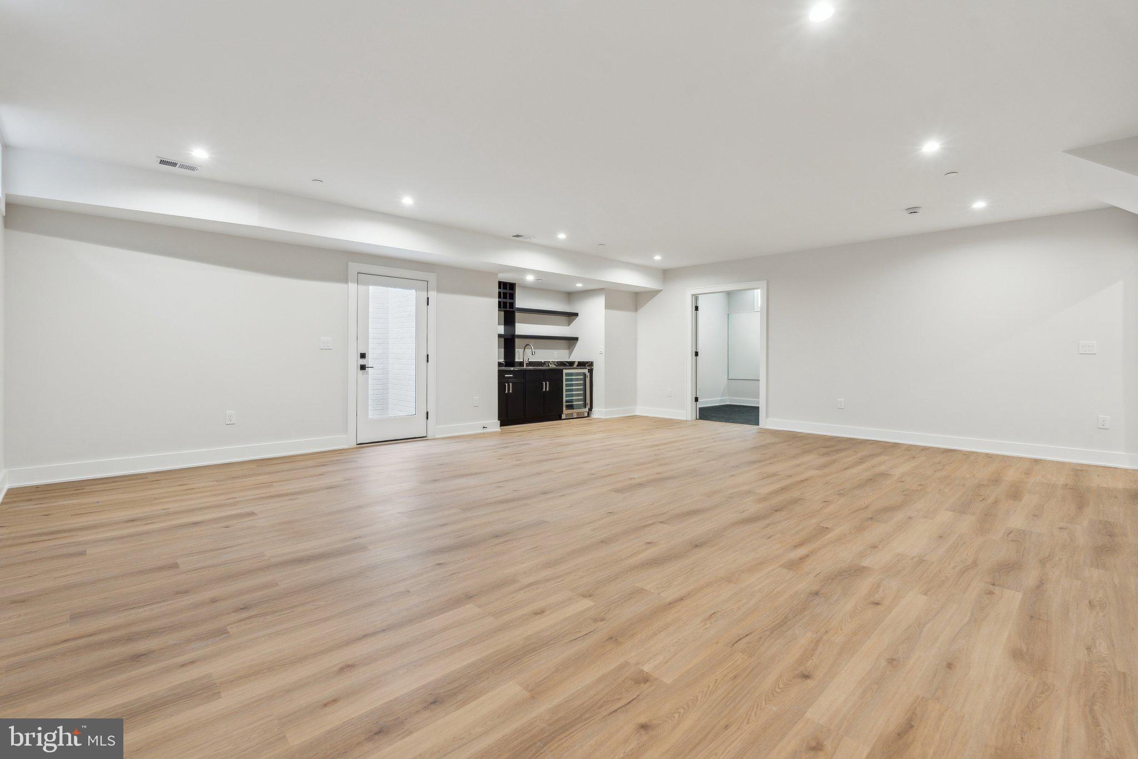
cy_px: 380
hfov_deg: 95.0
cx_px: 569
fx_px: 522
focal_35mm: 16
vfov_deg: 72.0
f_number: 7.1
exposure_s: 1/5
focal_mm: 16.5
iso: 200
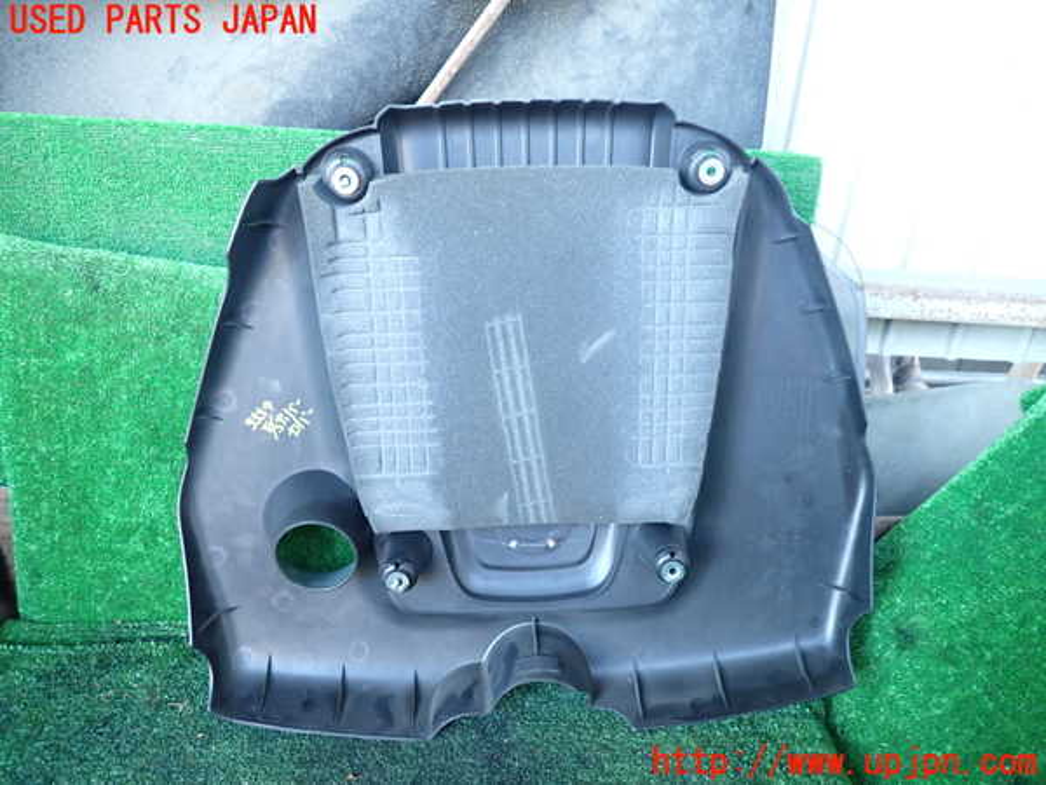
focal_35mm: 25
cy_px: 392
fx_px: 755
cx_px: 523
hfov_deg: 69.4
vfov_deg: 54.9
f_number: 2
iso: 400
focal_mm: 4.5
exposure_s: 1/30
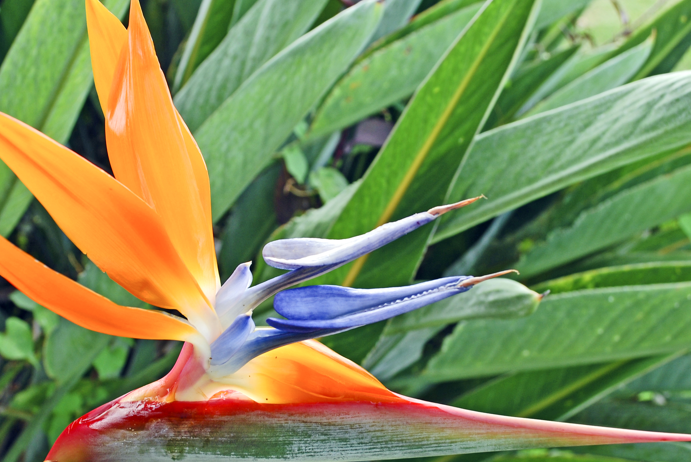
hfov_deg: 37.4
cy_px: 282
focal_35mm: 53
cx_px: 283
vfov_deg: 25.5
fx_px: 1018
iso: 160
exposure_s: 1/60
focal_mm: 26
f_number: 8
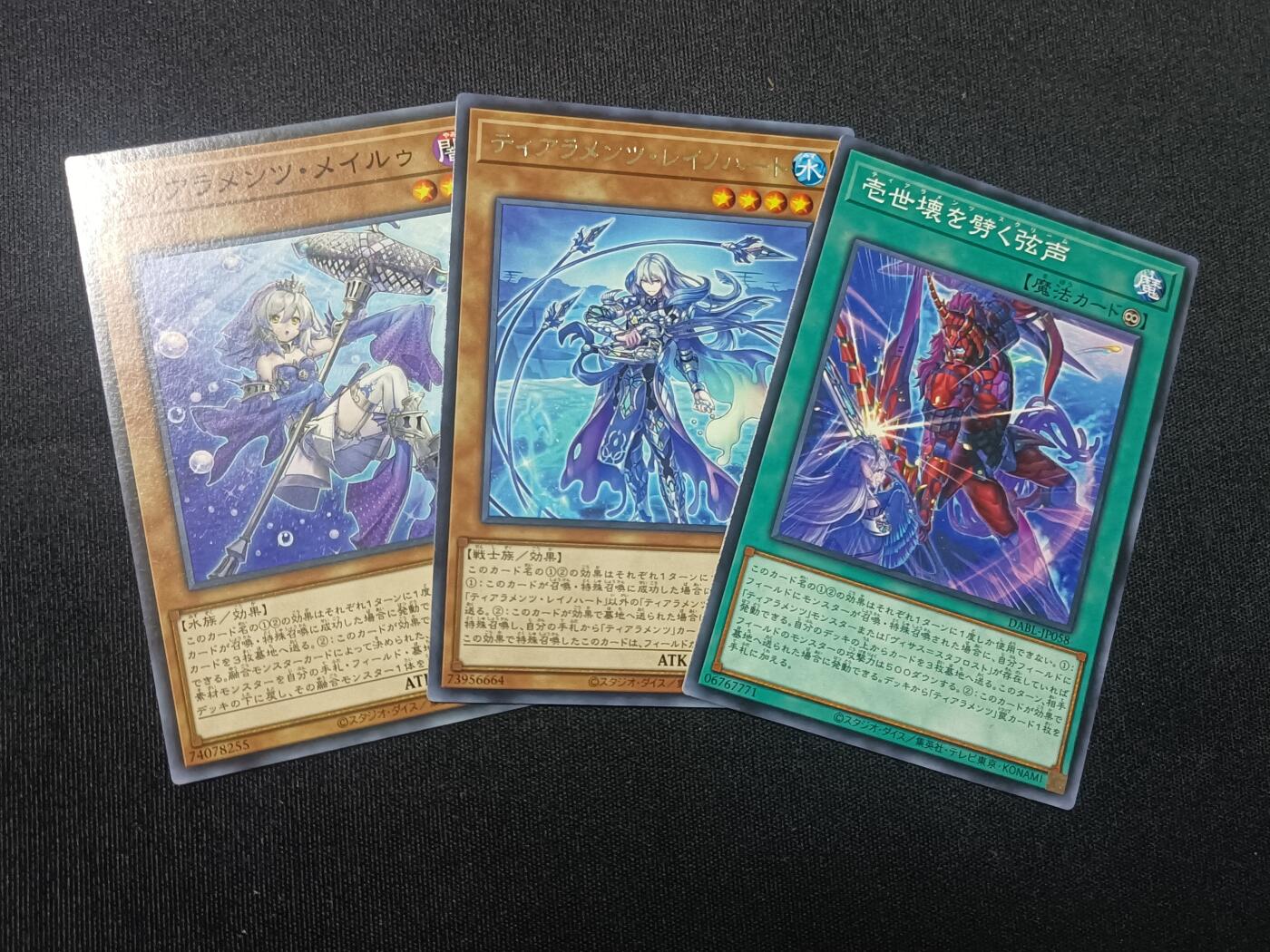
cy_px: 476
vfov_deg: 45.4
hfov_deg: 58.4
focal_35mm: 31
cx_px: 635
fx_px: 1137
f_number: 1.8
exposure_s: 1/33.3
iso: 1486
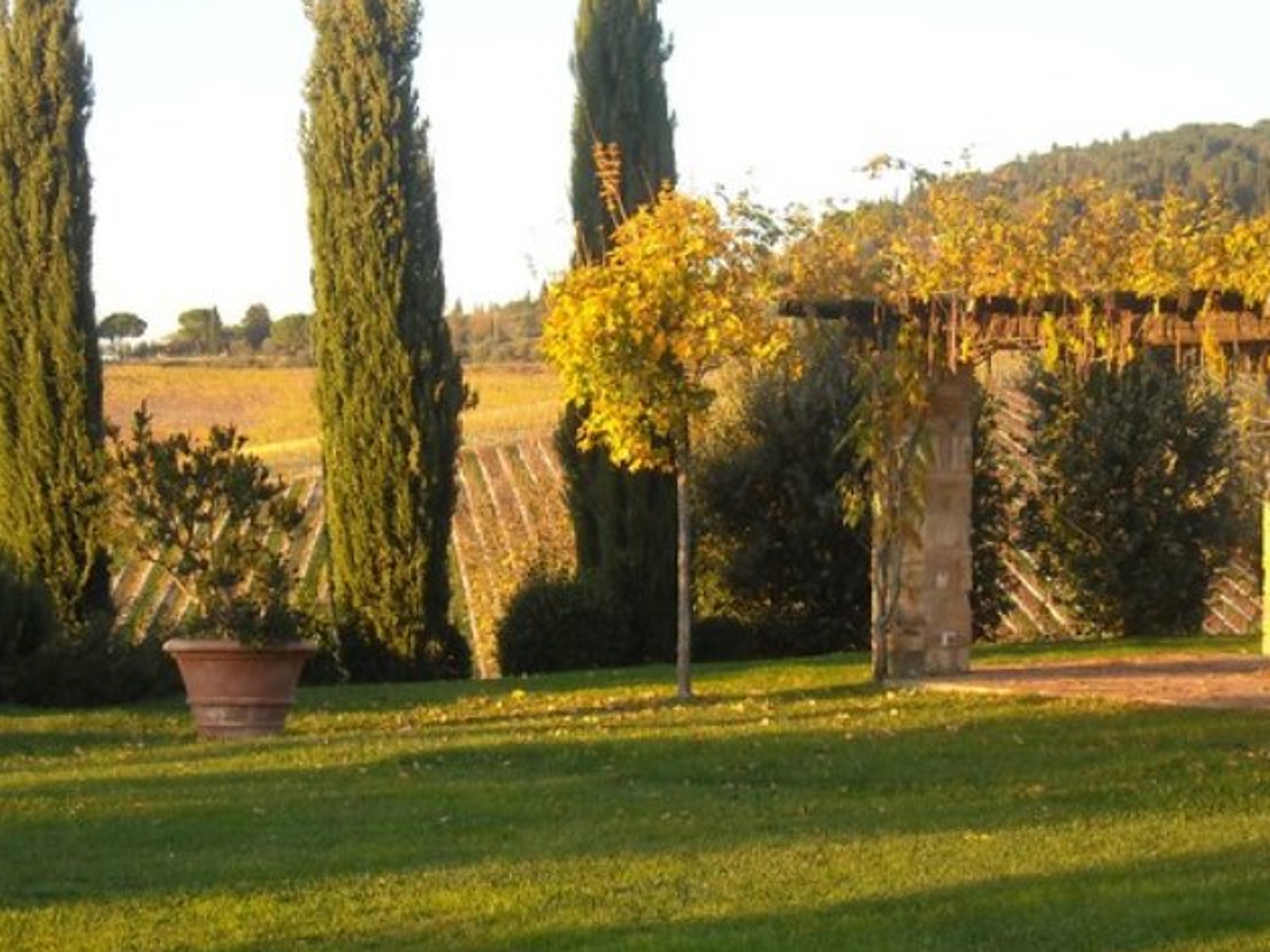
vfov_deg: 16.8
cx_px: 574
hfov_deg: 22.2
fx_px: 3229
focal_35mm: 88
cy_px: 485
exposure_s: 1/250
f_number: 3.3
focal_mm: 8.85
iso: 147
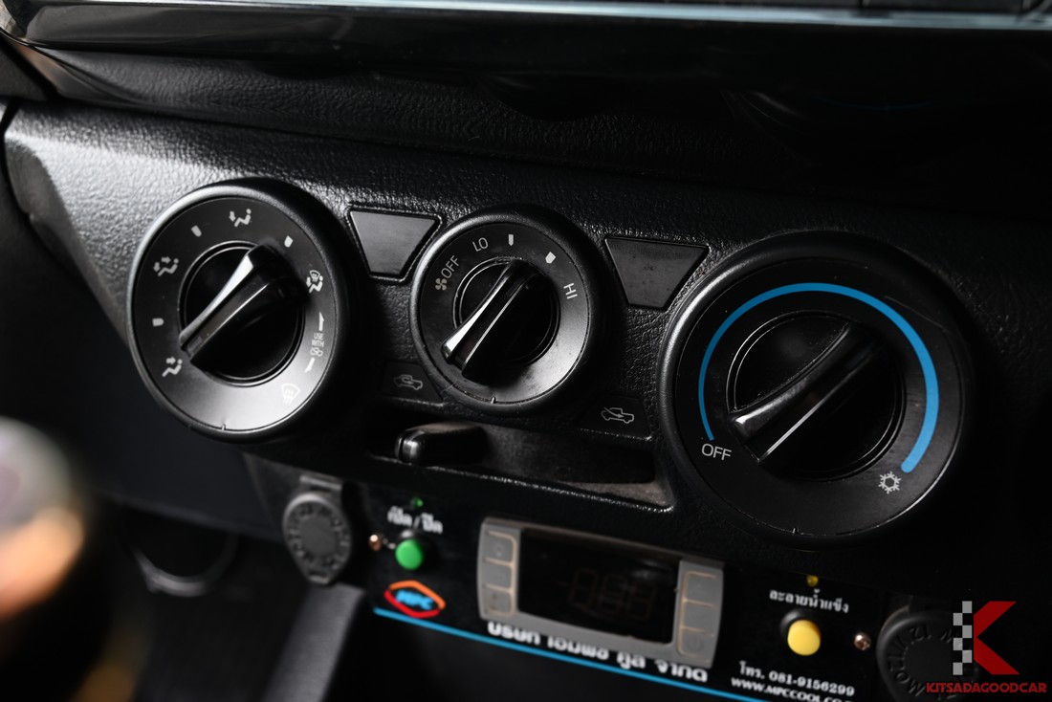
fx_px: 1052
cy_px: 351
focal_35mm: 36
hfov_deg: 53.1
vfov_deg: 36.9
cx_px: 526
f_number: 6.3
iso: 640
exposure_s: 1/60
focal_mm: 36
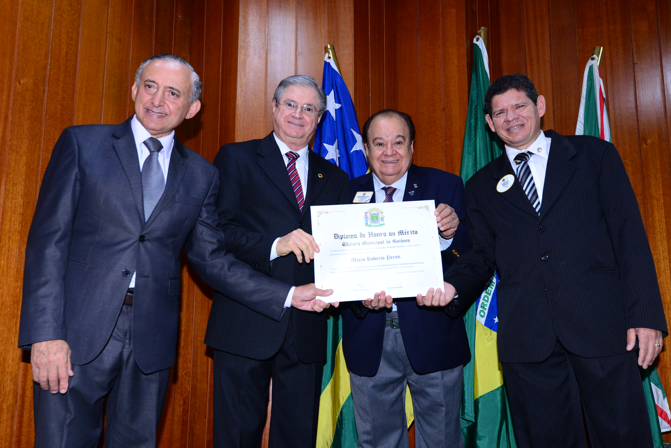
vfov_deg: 37.9
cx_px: 336
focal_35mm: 35
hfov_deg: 54.4
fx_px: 653
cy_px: 224
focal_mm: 35
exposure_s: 1/125
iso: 1600
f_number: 5
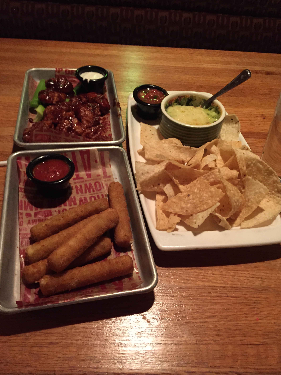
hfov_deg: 46.8
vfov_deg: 60.0
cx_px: 143
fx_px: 325
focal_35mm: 30
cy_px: 194
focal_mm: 4.15
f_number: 2.2
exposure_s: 1/15
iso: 250
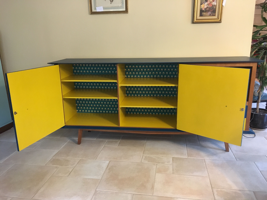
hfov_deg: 61.7
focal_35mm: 29
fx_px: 224
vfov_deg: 48.2
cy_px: 100
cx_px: 134
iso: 250
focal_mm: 4.15
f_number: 2.2
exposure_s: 1/17
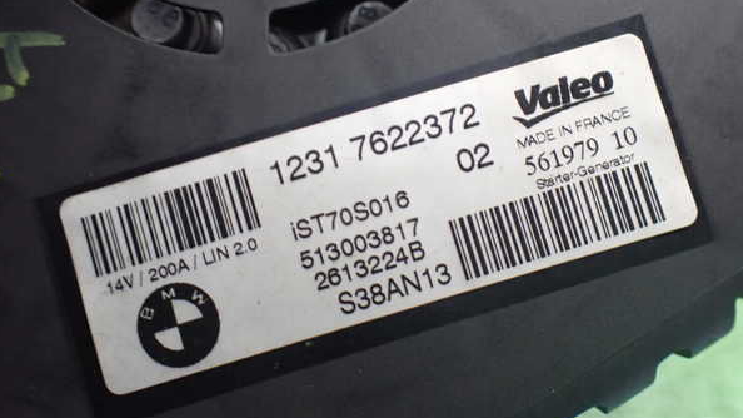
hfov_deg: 59.5
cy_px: 188
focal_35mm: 33
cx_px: 369
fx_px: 650
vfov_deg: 35.6
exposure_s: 1/50
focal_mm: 5.4
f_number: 2.3
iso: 800
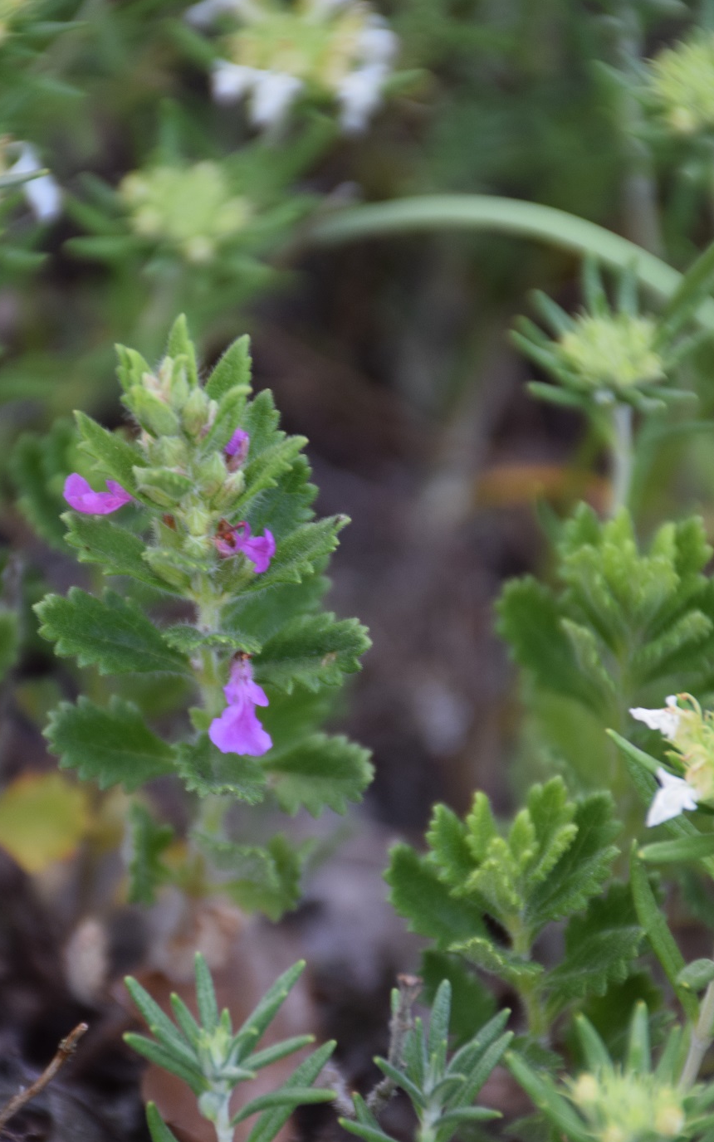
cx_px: 335
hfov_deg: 4.7
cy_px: 705
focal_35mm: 280
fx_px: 8718
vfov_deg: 7.5
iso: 500
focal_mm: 140
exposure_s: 1/125
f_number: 5.6
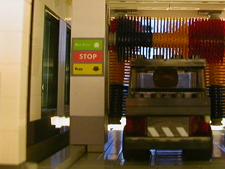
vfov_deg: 21.8
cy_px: 44
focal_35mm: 67
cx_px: 170
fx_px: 436
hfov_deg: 28.5
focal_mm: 5.6
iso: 100
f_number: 2.7
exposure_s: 1/4.4
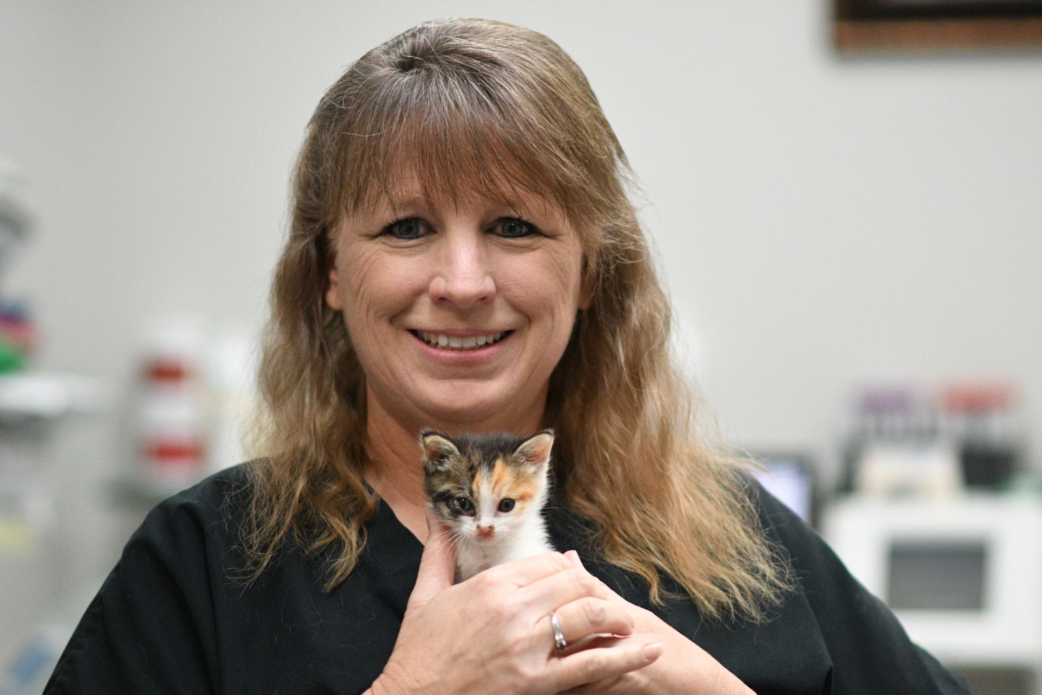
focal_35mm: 128
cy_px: 348
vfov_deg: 10.8
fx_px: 3690
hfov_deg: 16.1
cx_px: 521
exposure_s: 1/2000
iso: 4000
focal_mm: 85
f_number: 1.8
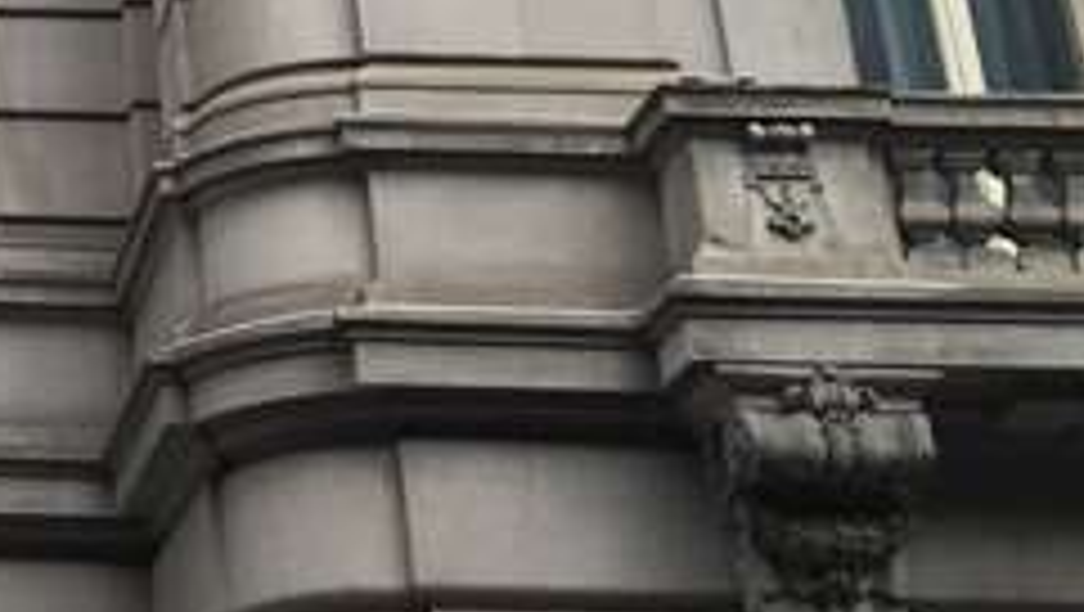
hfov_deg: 17.5
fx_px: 3222
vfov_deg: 9.9
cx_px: -459
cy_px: -675
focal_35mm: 112
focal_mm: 3.3
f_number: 2.4
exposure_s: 1/220
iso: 25
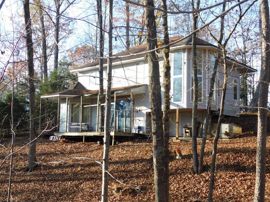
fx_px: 359
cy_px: 103
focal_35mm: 46
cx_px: 135
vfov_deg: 31.5
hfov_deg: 41.2
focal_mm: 8
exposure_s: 1/125
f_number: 3.7
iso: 125
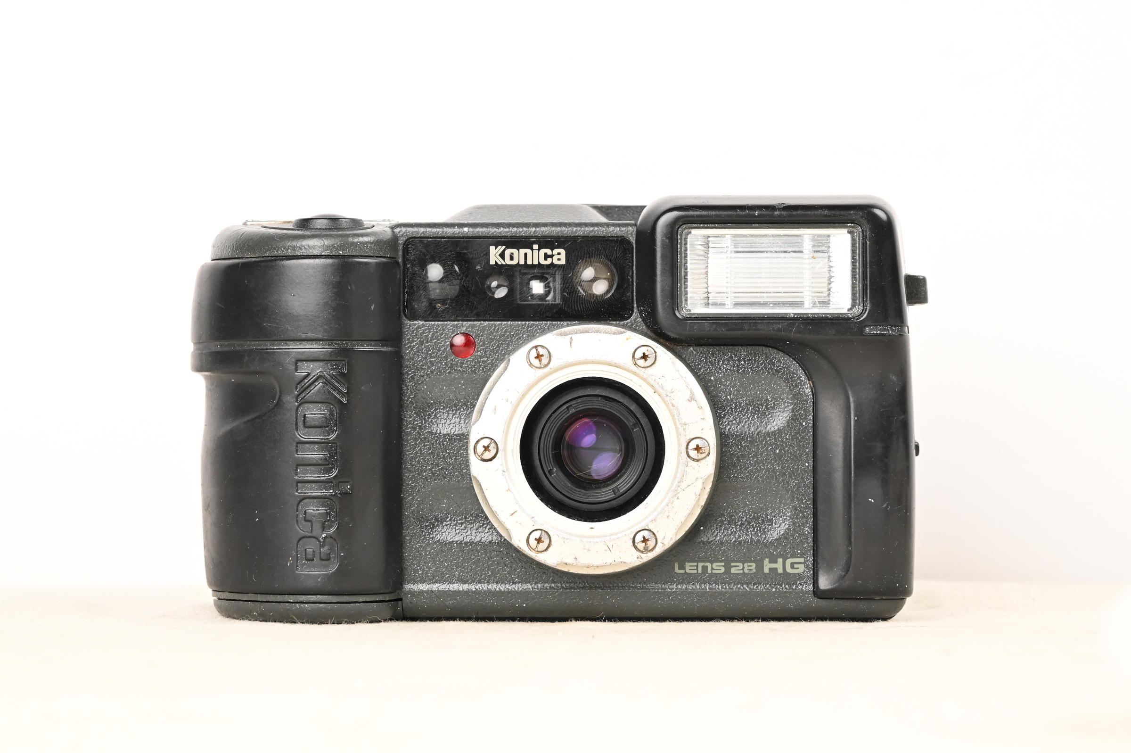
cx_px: 566
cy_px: 376
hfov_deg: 17.1
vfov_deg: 11.4
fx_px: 3768
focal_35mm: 120
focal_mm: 120
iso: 3200
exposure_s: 1/100
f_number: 14
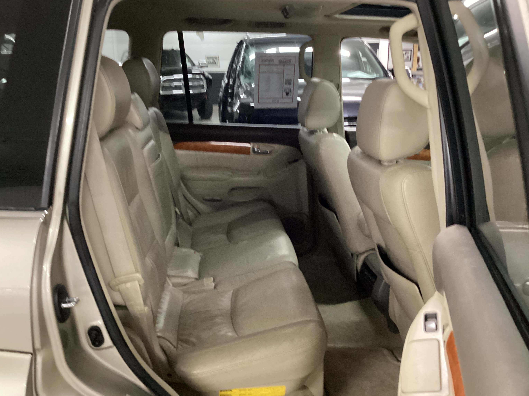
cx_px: 268
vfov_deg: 42.9
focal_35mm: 33
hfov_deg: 55.3
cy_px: 201
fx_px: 504
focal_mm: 3.3
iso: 640
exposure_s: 1/30
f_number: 2.4
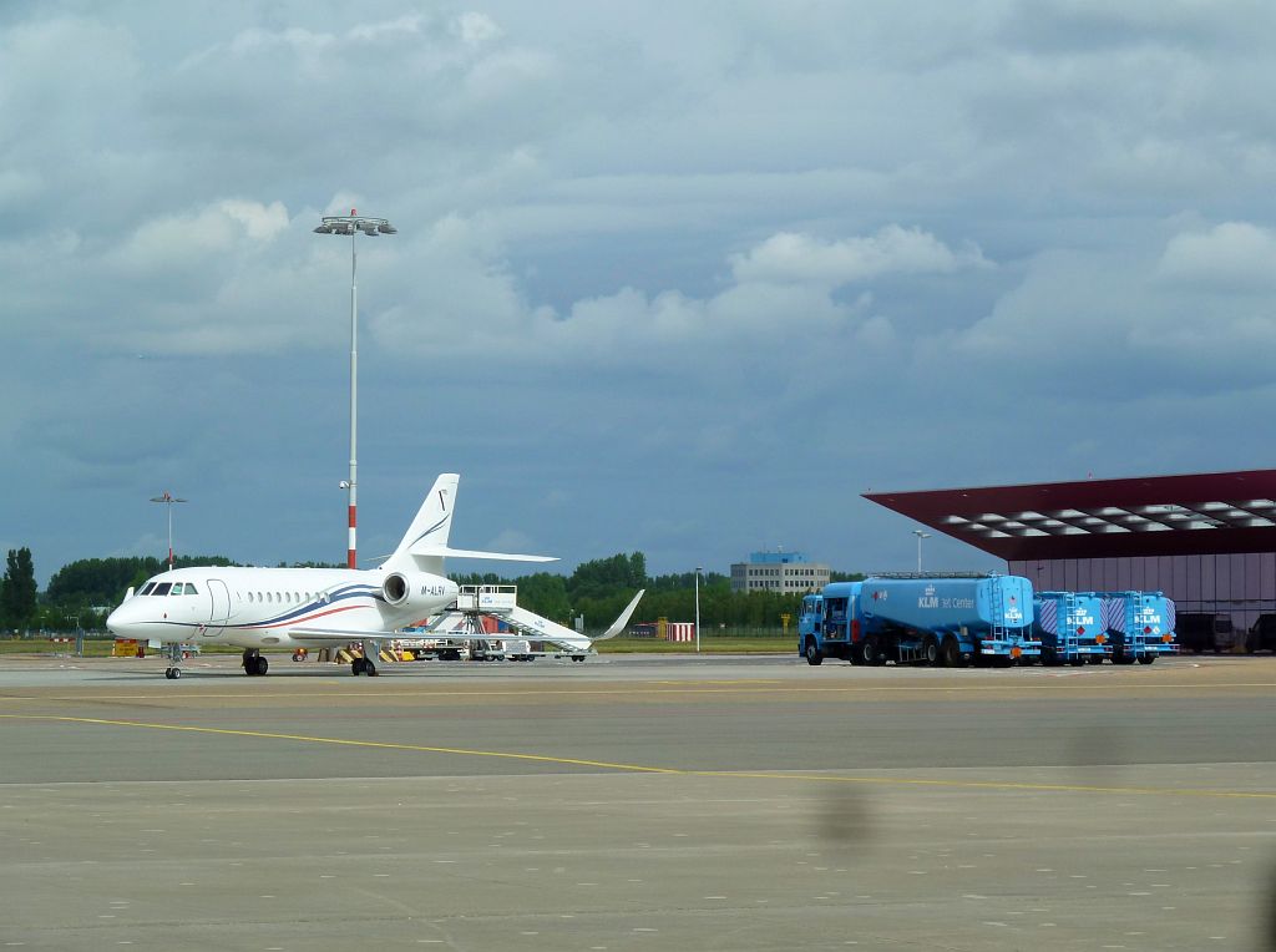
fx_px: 5041
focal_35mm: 137
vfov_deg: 10.8
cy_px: 476
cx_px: 638
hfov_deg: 14.4
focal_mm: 22.5
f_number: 5.6
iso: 80
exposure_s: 1/500
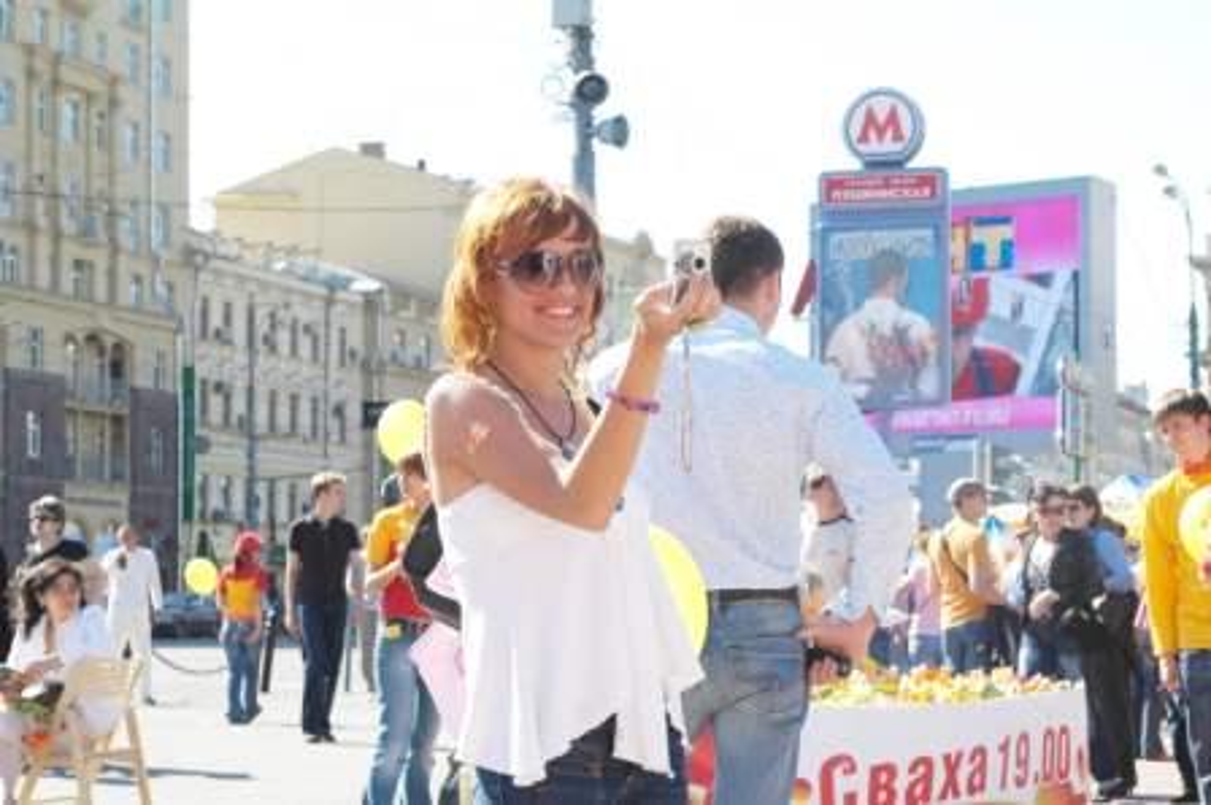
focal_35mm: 90
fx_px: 3025
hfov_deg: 22.6
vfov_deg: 15.2
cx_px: 606
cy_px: 402
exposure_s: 1/250
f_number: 8
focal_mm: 60
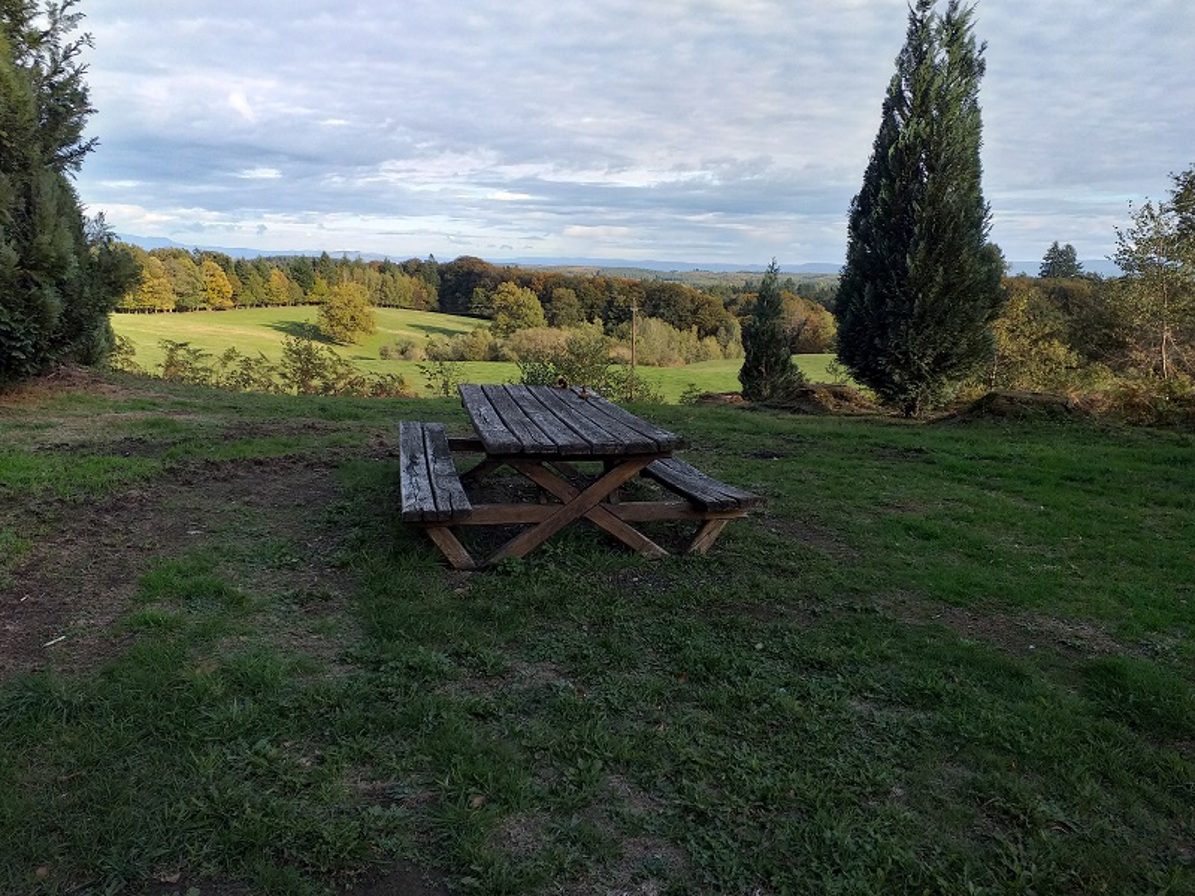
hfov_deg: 65.3
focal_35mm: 27
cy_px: 448
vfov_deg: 51.4
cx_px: 598
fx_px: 932
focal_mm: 3.6
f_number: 1.9
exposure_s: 1/519
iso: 41
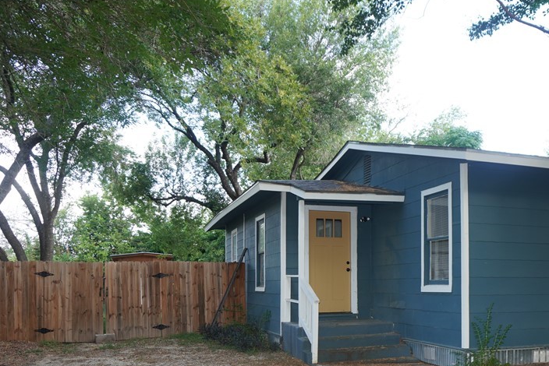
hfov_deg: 51.0
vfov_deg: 35.1
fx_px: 564
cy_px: 280
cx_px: 361
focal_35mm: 37
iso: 100
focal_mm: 16
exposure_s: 1/60
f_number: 4
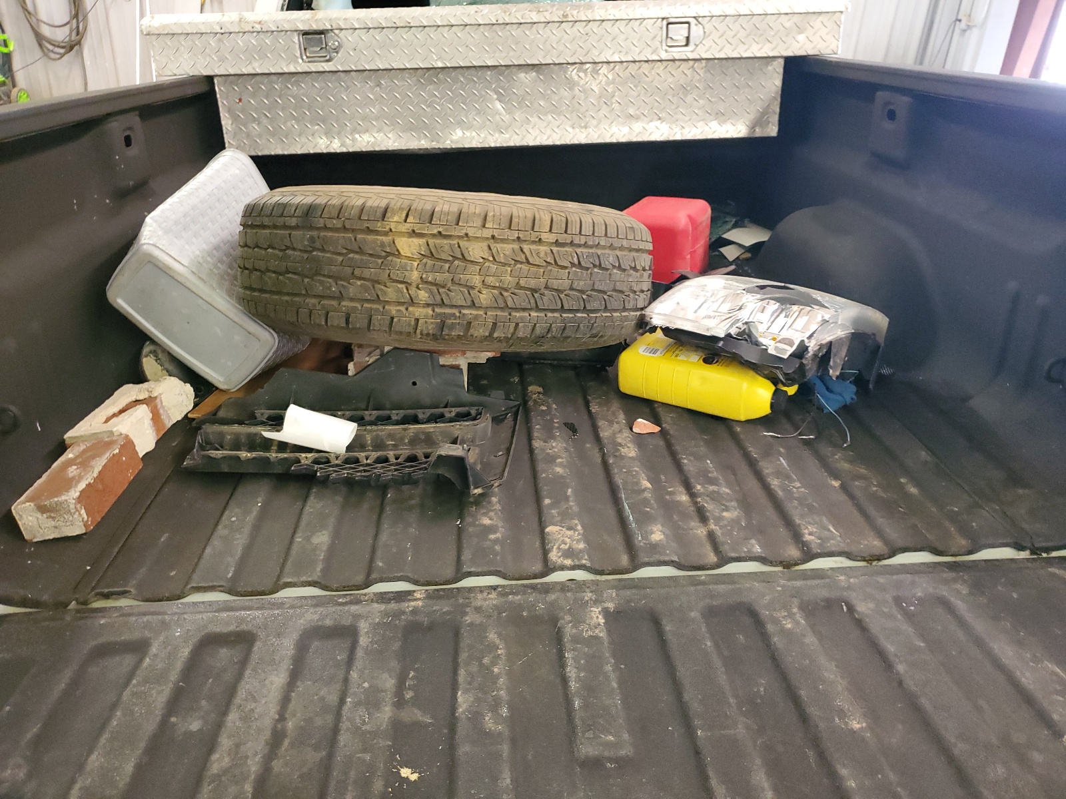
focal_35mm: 26
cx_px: 533
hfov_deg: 67.3
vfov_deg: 53.1
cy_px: 400
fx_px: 801
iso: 323
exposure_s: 1/20
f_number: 1.5
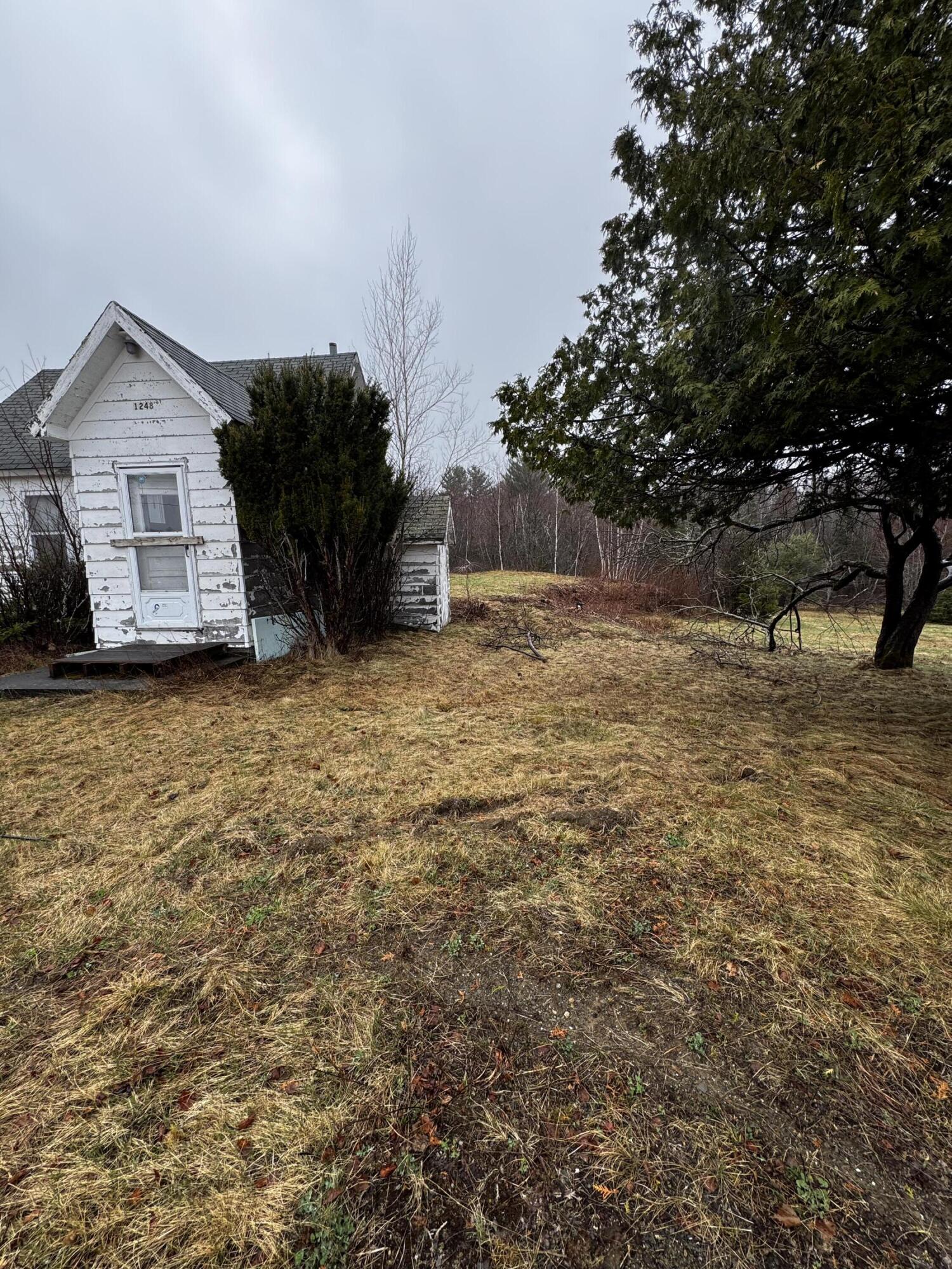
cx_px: 476
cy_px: 634
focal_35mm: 14
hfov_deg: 85.7
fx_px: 513
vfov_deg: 102.1
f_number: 2.2
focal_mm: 2.22
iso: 40
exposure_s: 1/249
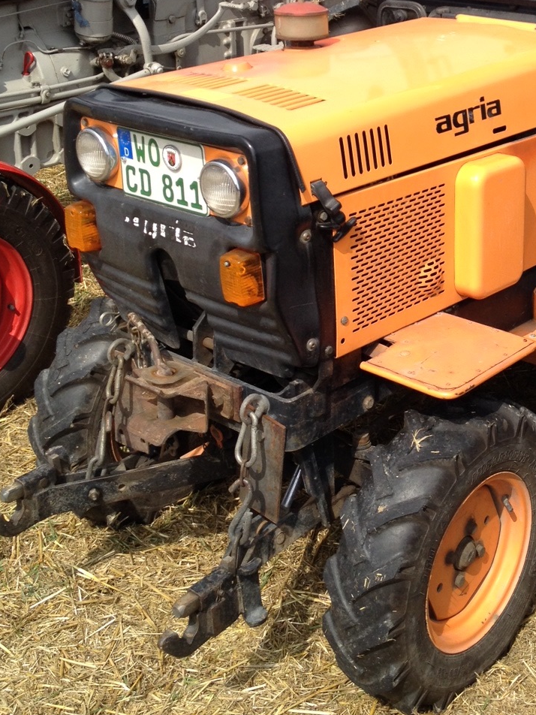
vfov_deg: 31.6
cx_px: 433
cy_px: 173
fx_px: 1239
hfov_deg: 24.0
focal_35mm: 60
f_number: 2.4
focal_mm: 4.28
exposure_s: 1/1416
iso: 50
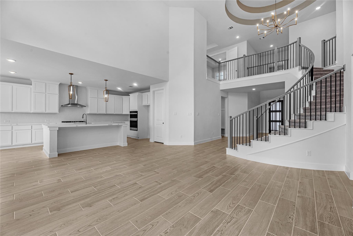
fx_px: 137
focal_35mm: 14
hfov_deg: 104.2
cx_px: 176
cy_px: 118
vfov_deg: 81.2
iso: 250
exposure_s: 1/80
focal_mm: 14
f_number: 9
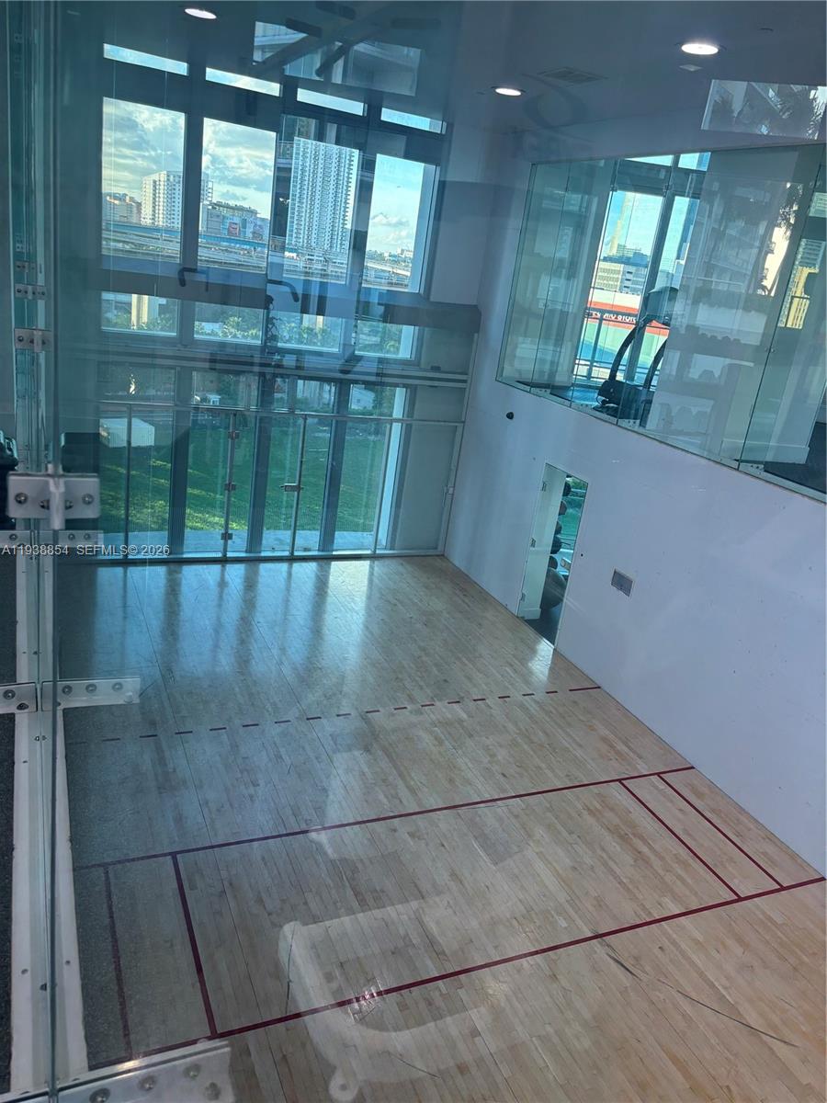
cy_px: 552
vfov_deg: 67.3
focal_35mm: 26
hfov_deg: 53.1
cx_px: 414
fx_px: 828
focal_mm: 5.96
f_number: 1.6
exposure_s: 1/120
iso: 80
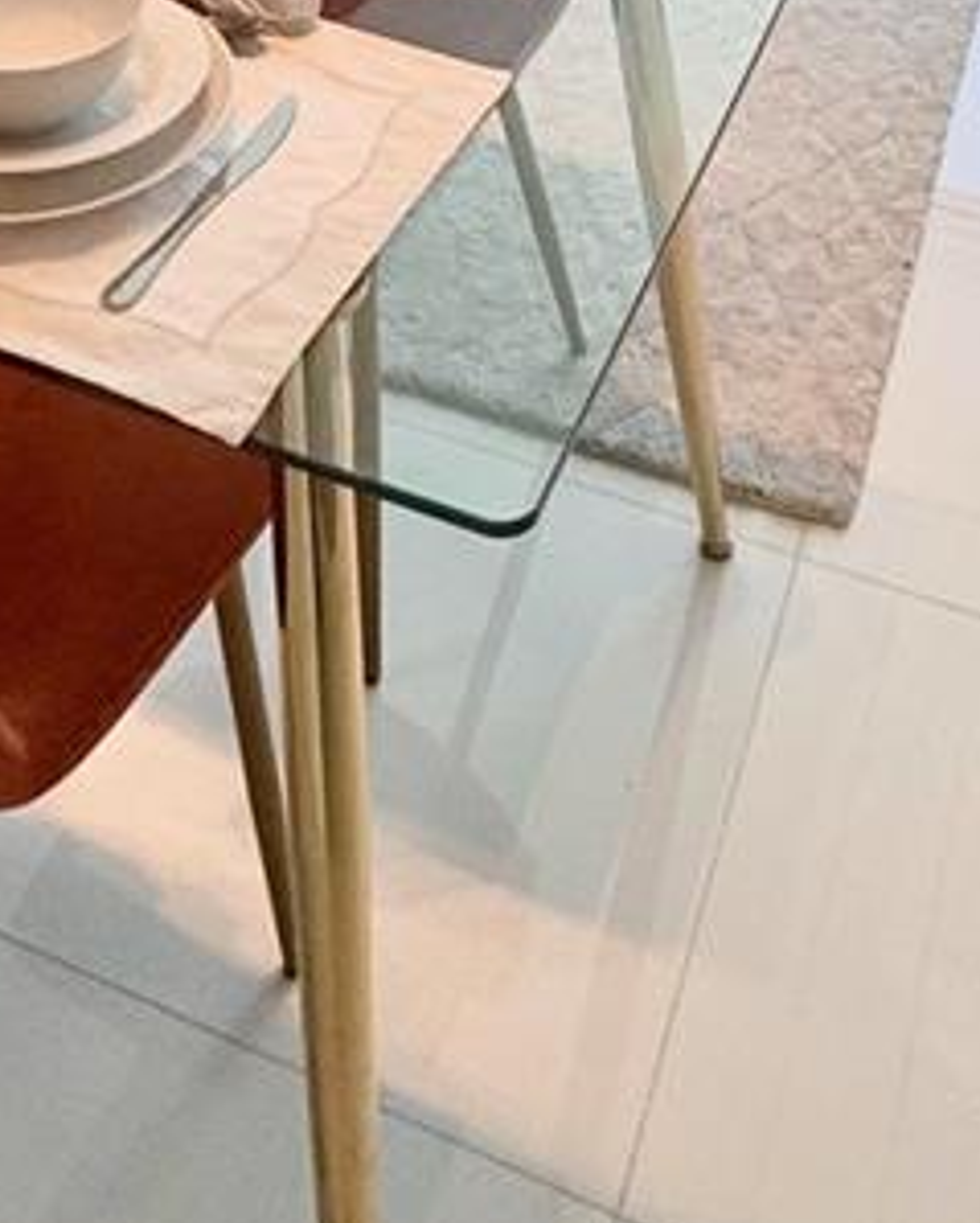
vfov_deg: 23.0
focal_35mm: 55
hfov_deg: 27.7
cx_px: 496
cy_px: -850
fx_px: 1991
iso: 40
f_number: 2.2
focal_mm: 2.22
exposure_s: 1/205
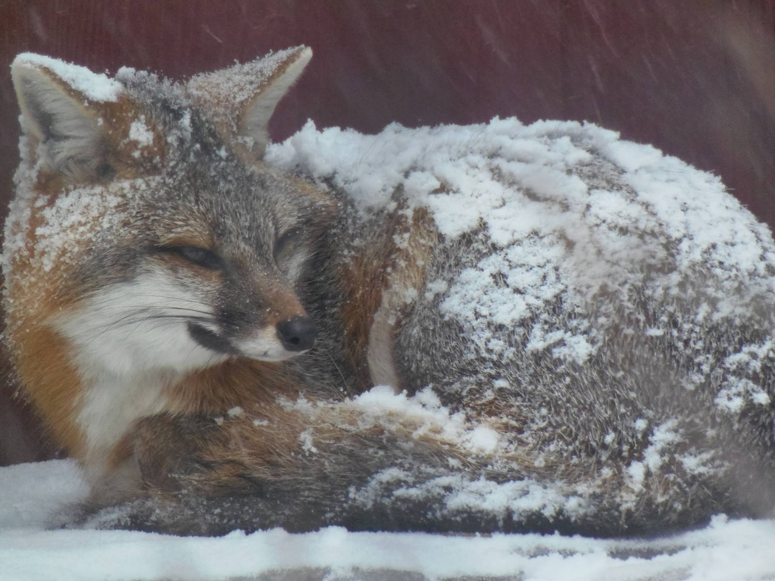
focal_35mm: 864
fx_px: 19344
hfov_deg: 2.3
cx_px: 388
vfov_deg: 1.7
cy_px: 290
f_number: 5.7
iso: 400
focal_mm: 154.8
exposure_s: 1/100
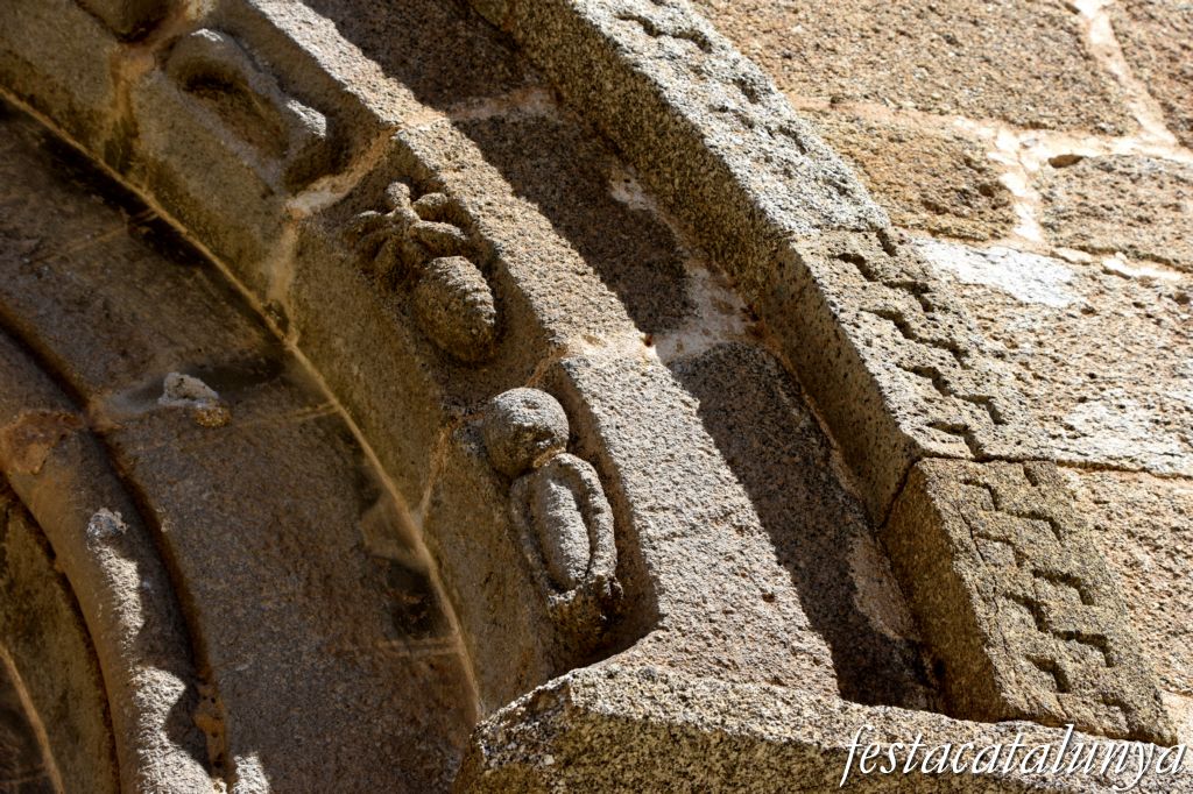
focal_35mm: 87
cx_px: 596
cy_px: 397
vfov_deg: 15.7
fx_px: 2882
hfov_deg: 23.4
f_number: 7.1
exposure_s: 1/800
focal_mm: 58
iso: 250
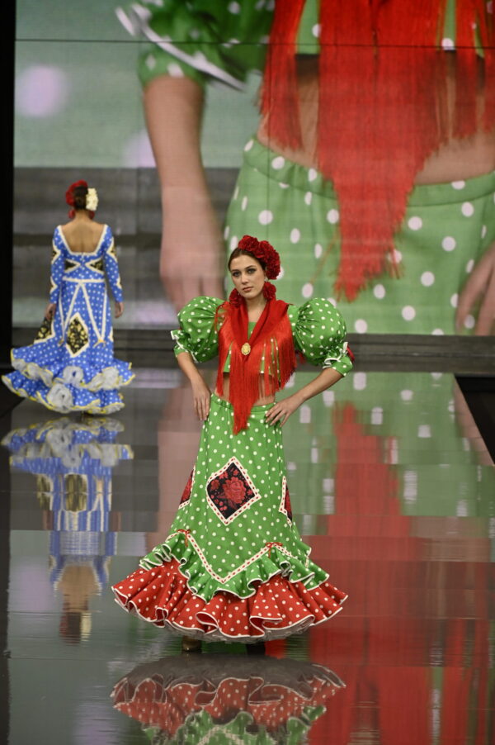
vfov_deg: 12.5
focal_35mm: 165
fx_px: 3408
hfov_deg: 8.3
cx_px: 248
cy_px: 372
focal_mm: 165
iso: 1600
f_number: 7.1
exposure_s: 1/320
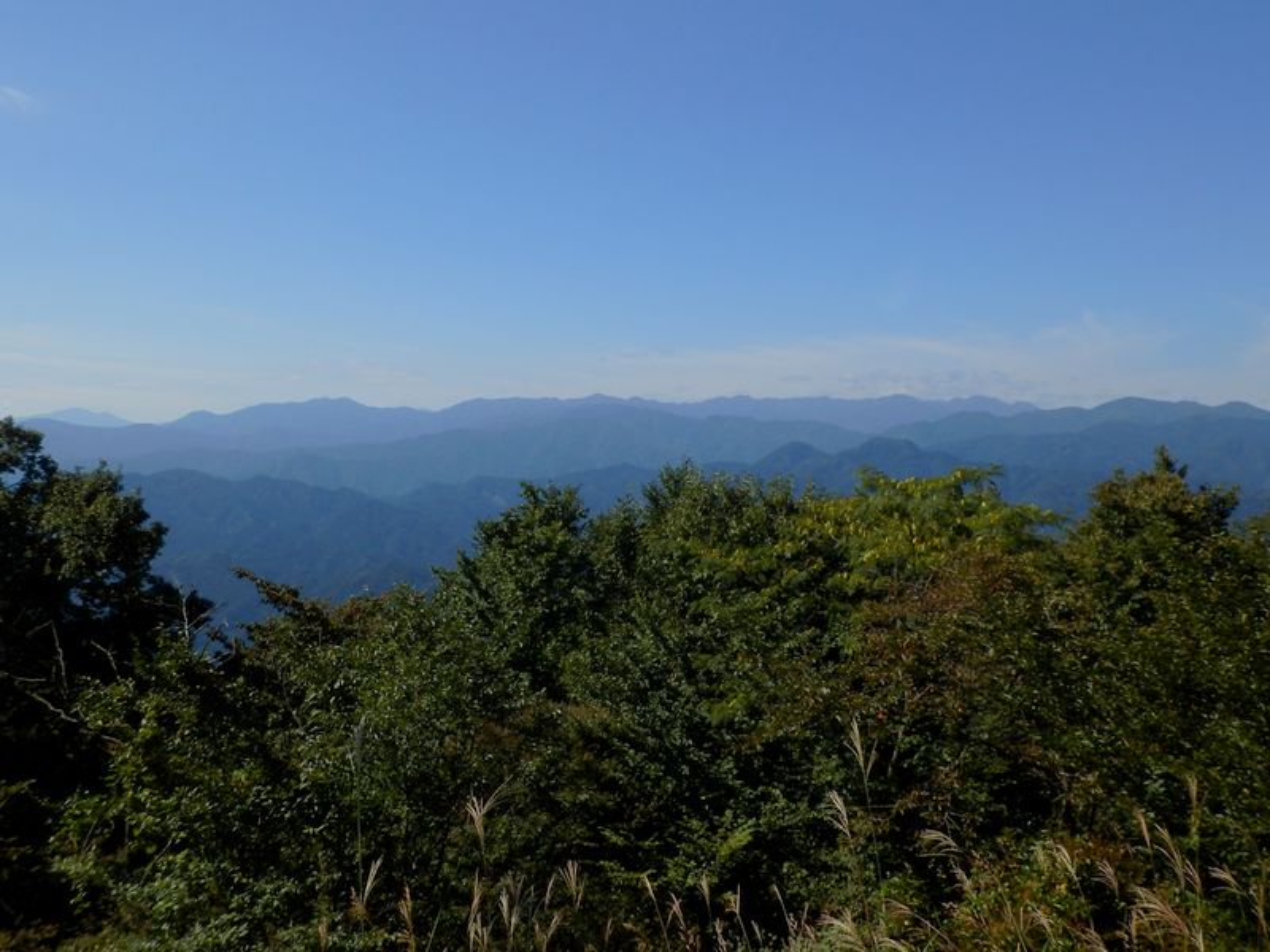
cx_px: 635
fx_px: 1357
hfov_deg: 50.1
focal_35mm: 37
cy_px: 476
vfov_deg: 38.7
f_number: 9.9
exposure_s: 1/320
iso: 80
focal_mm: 6.6
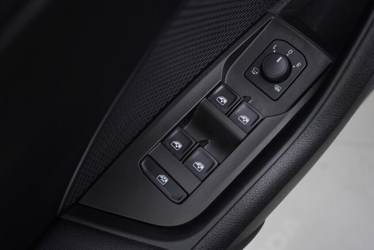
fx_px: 374
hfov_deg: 53.1
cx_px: 187
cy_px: 125
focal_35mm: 36
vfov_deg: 36.9
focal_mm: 24
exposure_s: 1/50
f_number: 3.2
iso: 125
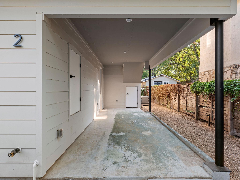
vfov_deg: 71.6
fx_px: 125
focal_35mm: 18
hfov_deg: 87.8
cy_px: 90
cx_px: 120
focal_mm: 23.1
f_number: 10
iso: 250
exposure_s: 1/5
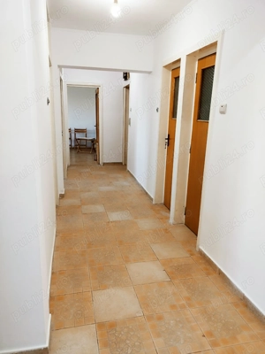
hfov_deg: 51.4
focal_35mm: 27
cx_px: 132
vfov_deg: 65.3
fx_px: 276
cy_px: 177
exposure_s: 1/50
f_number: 1.79
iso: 53
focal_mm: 4.7
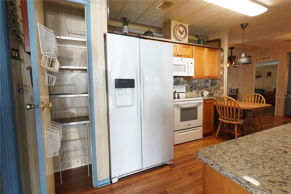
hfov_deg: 95.0
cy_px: 97
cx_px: 146
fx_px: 133
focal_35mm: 16
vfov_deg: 72.0
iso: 500
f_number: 5.6
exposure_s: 1/30
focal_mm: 11
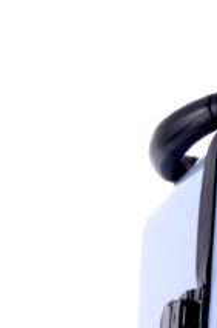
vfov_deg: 5.7
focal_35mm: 360
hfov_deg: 3.7
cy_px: 454
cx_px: 486
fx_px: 3271
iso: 100
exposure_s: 1/90
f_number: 16
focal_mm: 50
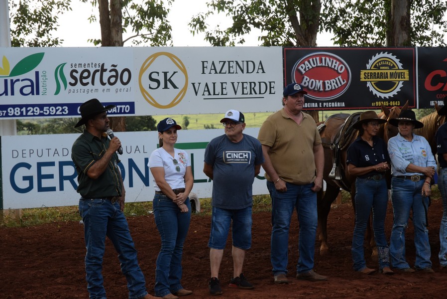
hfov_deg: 19.4
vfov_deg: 13.1
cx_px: 224
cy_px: 150
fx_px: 1305
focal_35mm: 105
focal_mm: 70
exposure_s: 1/1000
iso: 800
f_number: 8
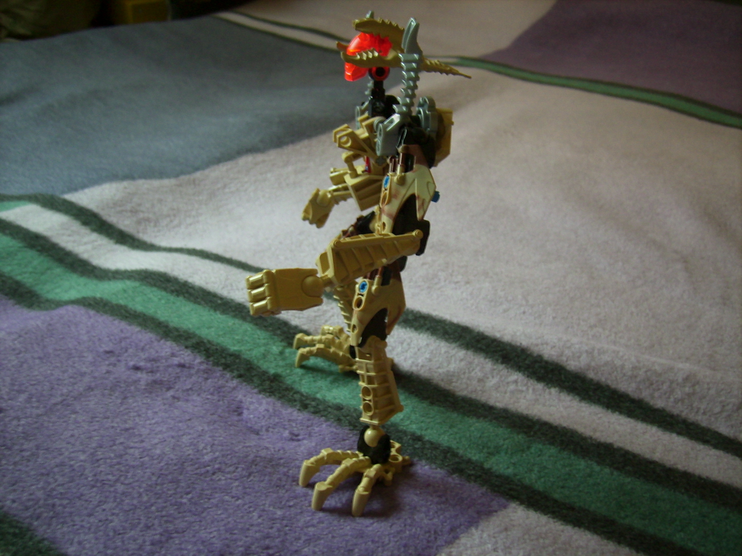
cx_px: 371
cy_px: 278
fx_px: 686
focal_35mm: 32
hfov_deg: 56.8
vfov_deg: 44.2
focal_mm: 5.99
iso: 50
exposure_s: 1/9
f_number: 2.8
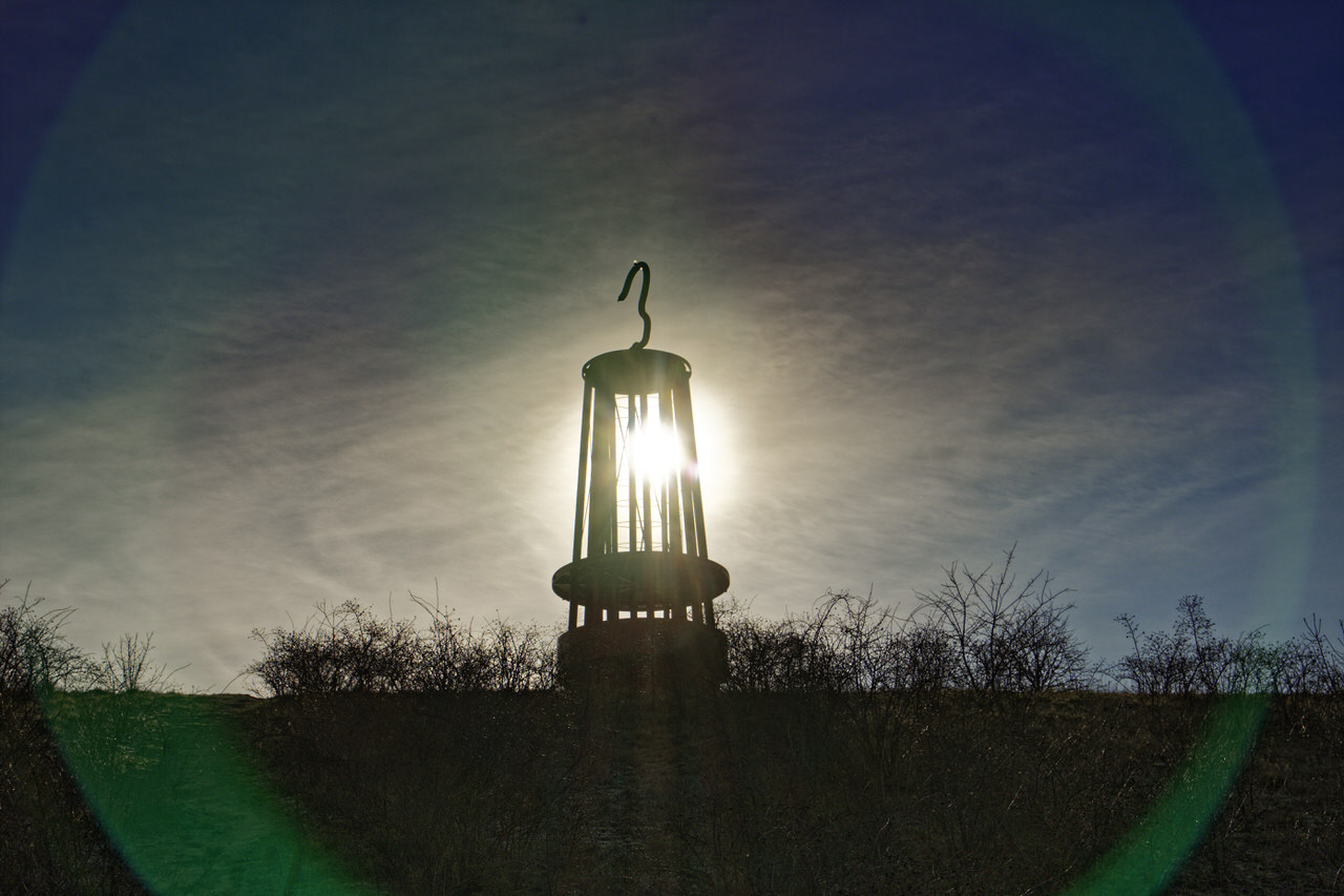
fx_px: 2128
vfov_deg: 23.8
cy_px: 448
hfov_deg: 35.1
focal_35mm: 57
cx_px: 672
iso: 100
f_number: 10
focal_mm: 38
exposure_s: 1/1250
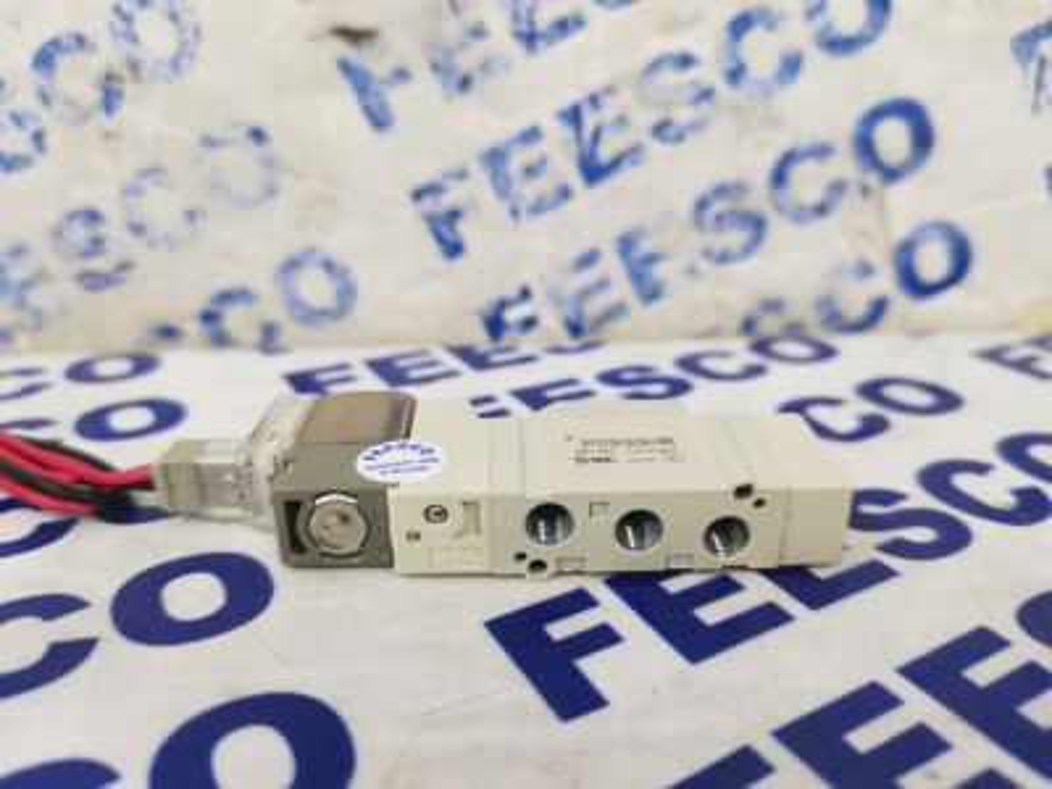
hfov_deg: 67.3
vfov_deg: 53.1
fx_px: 790
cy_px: 394
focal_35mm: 26
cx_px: 526
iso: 400
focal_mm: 5.58
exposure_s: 1/25.7
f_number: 1.8
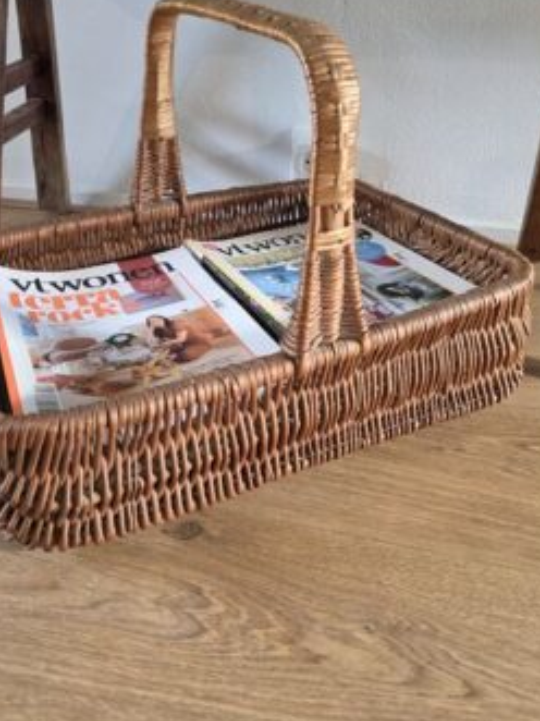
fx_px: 624
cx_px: 226
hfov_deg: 46.6
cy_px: 266
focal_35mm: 30
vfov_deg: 59.1
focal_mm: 6.3
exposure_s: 1/100
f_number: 1.7
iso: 800
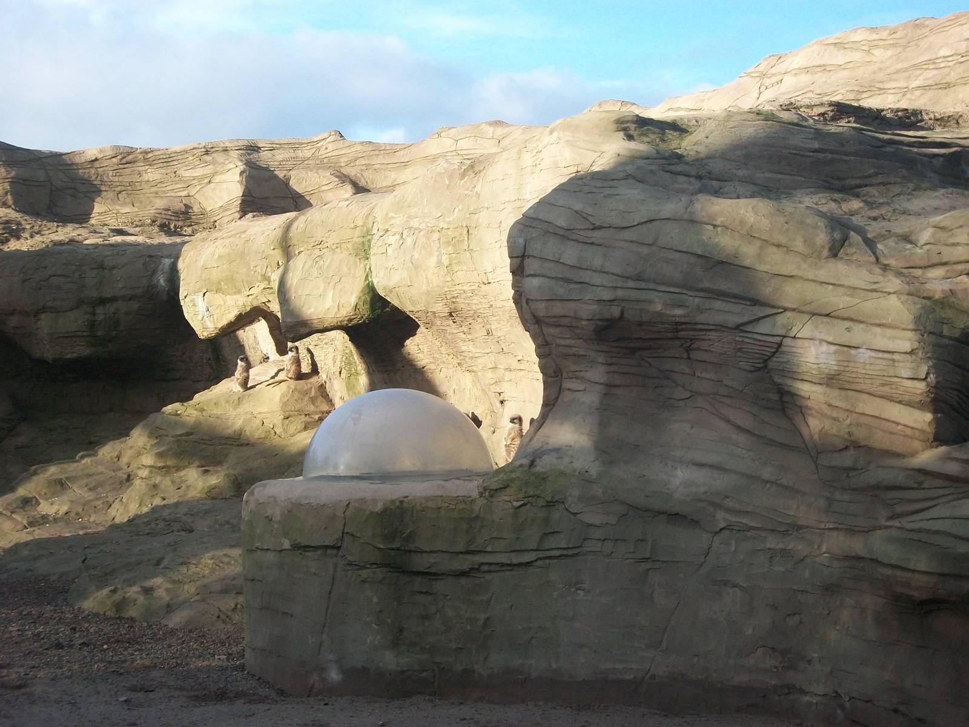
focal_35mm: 77
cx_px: 484
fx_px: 2155
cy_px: 364
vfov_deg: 19.1
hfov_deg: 25.3
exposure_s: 1/500
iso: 192
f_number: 4.6
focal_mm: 13.7
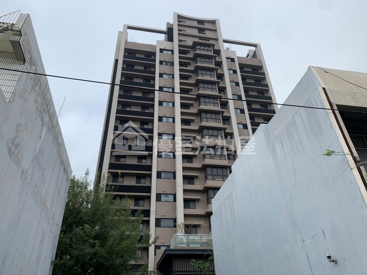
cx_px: 184
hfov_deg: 67.3
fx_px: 276
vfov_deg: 53.1
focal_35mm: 26
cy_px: 138
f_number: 1.8
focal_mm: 4.25
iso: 25
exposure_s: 1/1779
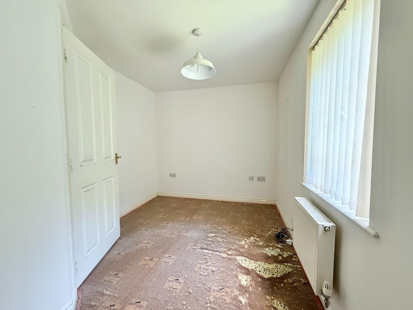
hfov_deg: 102.1
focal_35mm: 14
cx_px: 206
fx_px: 167
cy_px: 155
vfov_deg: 85.7
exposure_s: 1/79
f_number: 2.2
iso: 400
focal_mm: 2.22
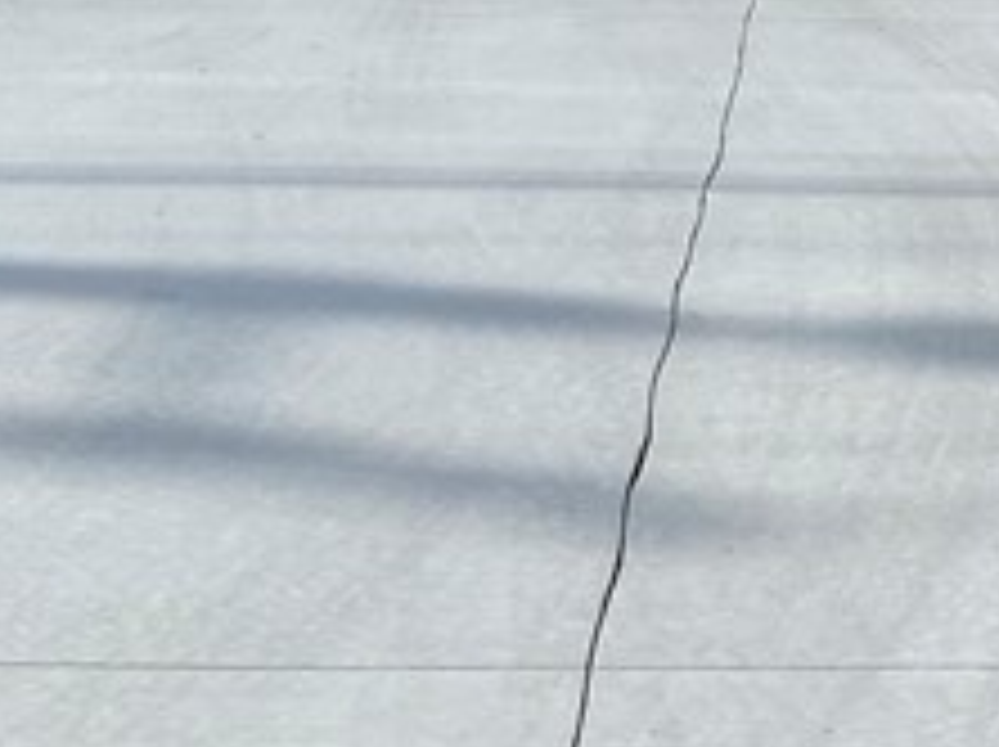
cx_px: 1202
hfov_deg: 15.8
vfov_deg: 12.1
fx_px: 3459
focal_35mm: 120
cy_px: -76
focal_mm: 4.25
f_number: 1.8
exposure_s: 1/4808
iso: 32
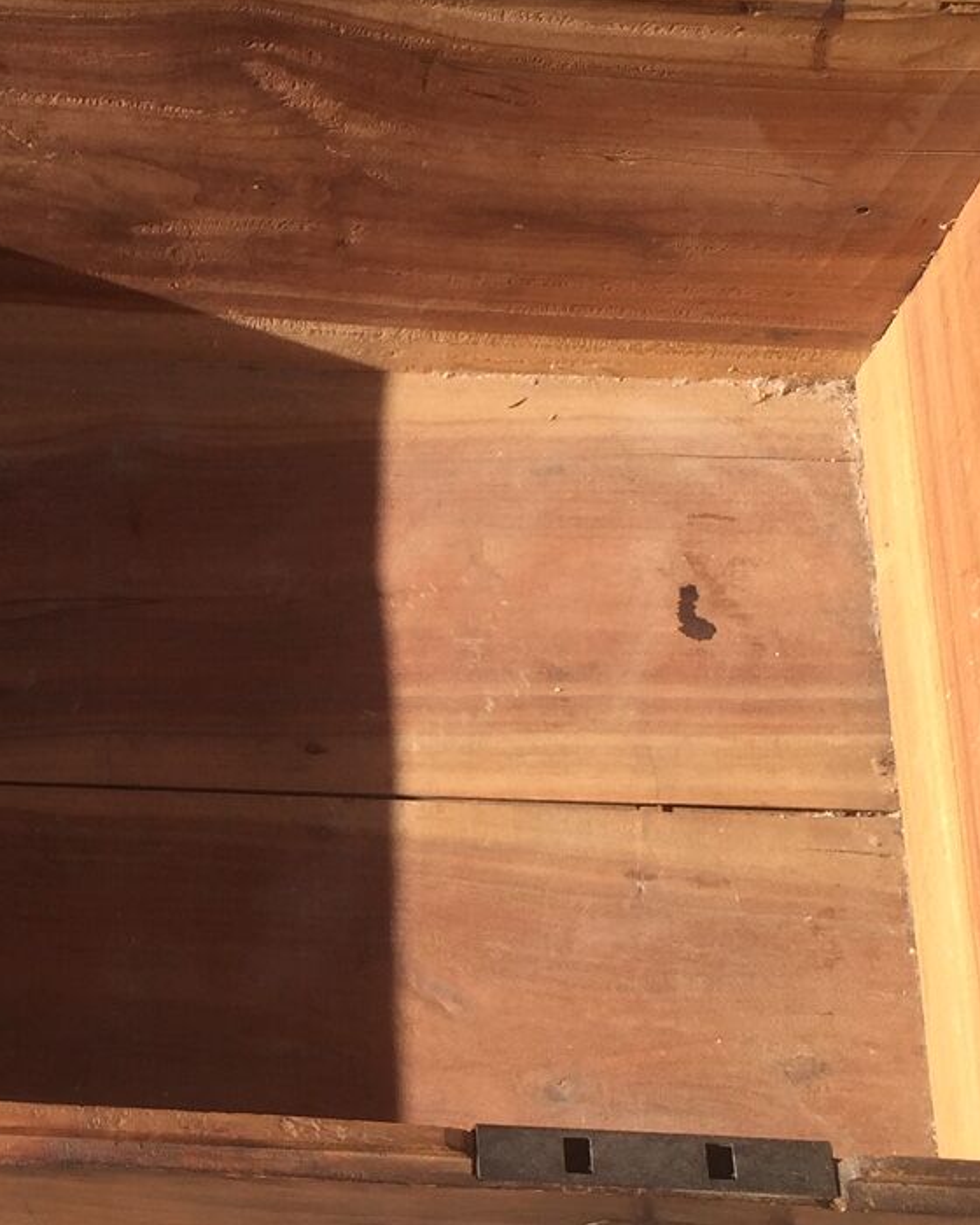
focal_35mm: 66
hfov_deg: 22.3
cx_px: 0
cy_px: 674
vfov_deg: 28.7
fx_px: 2393
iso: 32
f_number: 2.2
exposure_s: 1/842
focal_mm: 4.15
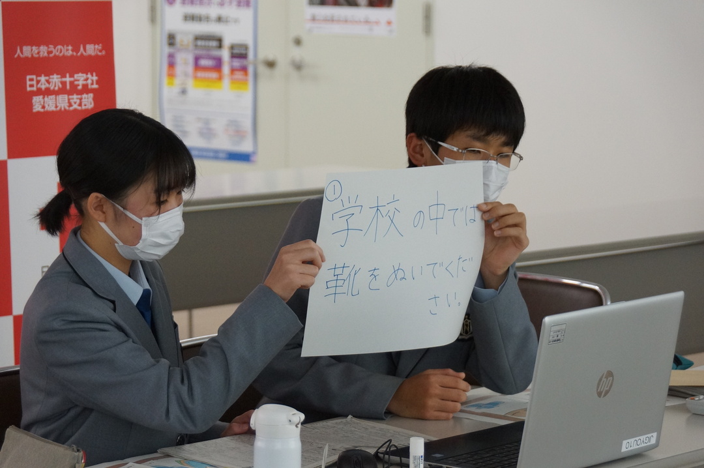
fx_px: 2638
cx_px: 352
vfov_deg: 10.1
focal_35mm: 135
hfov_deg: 15.2
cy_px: 234
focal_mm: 90
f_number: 5.6
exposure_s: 1/160
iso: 1250
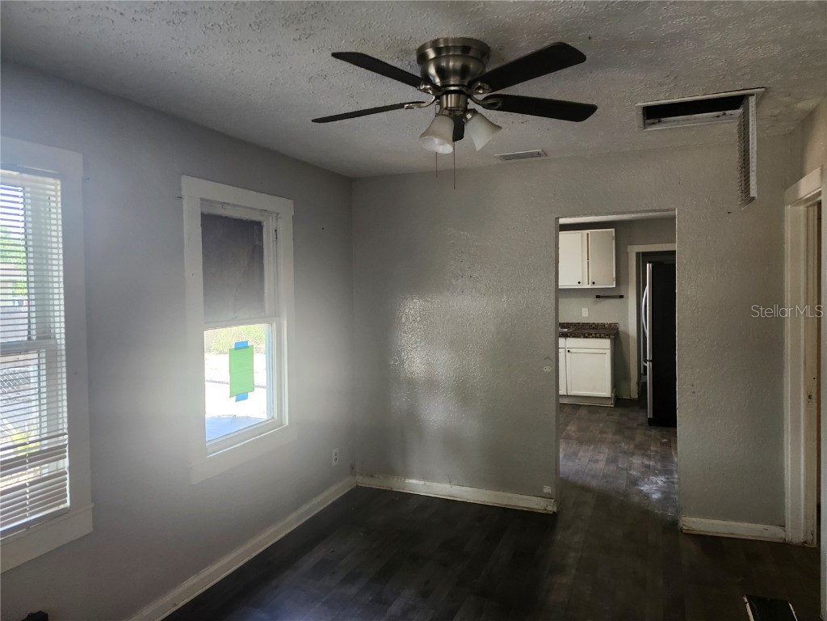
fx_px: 549
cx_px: 414
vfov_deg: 58.9
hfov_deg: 73.9
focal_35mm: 23
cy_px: 310
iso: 200
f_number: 1.8
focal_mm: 5.54
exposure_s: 1/120
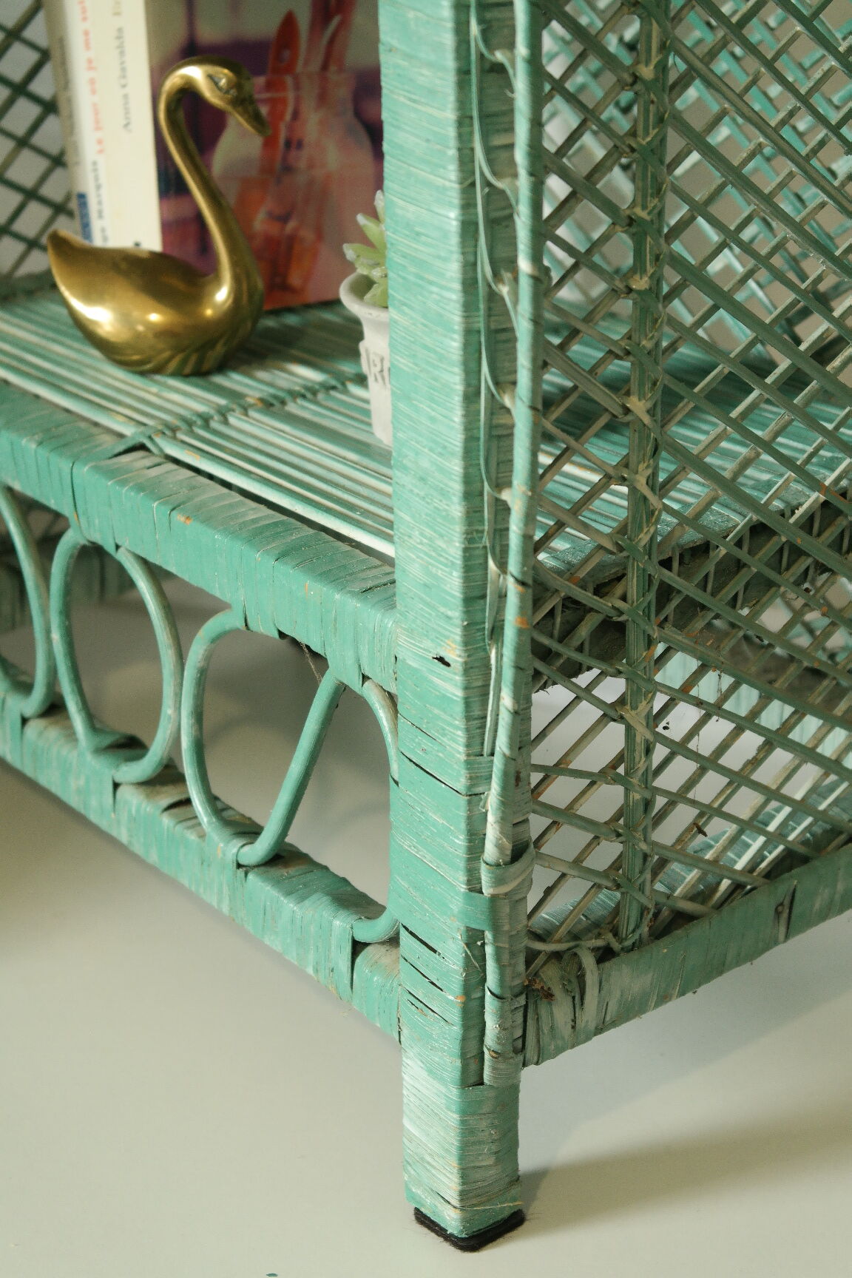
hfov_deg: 17.7
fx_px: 2733
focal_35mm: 77
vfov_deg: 26.3
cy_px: 639
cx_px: 426
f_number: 5.6
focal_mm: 50
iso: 800
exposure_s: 1/30
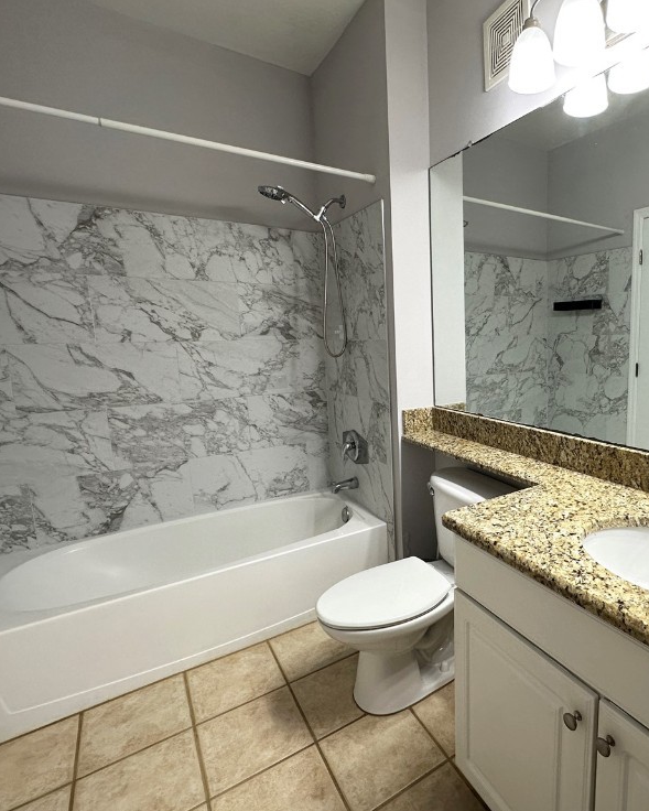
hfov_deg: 67.5
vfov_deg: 83.3
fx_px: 456
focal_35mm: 19
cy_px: 404
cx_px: 465
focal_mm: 2.22
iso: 160
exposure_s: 1/120
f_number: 2.2
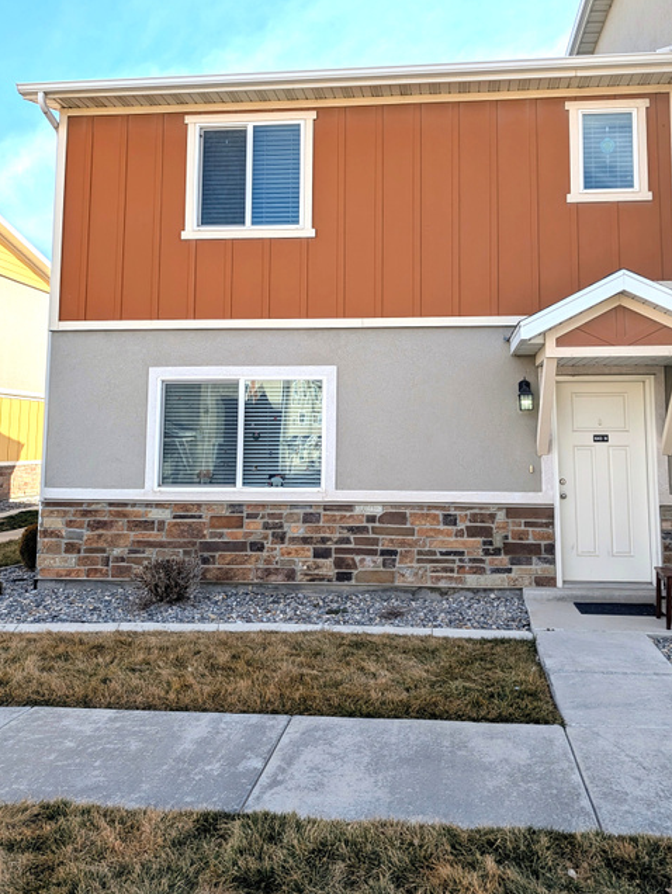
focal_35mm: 29
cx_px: 389
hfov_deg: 48.1
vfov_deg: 61.1
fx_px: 750
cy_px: 357
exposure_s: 1/6579
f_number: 1.68
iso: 17
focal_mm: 6.9
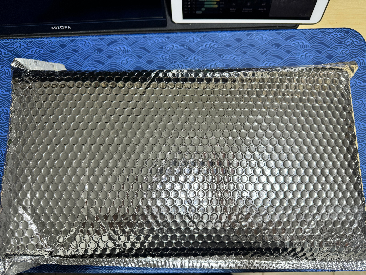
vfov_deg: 56.8
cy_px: 138
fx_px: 254
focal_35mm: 24
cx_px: 183
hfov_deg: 71.6
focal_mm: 6.86
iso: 160
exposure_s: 1/50
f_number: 1.78
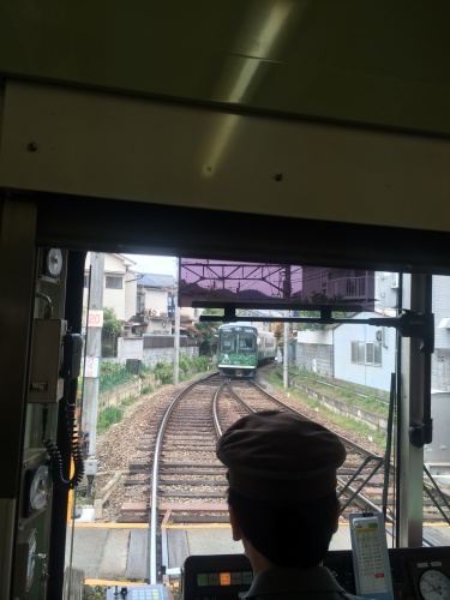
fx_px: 520
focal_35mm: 30
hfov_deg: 46.8
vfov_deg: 60.0
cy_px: 300
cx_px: 225
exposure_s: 1/166
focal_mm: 4.12
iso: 32
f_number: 2.2
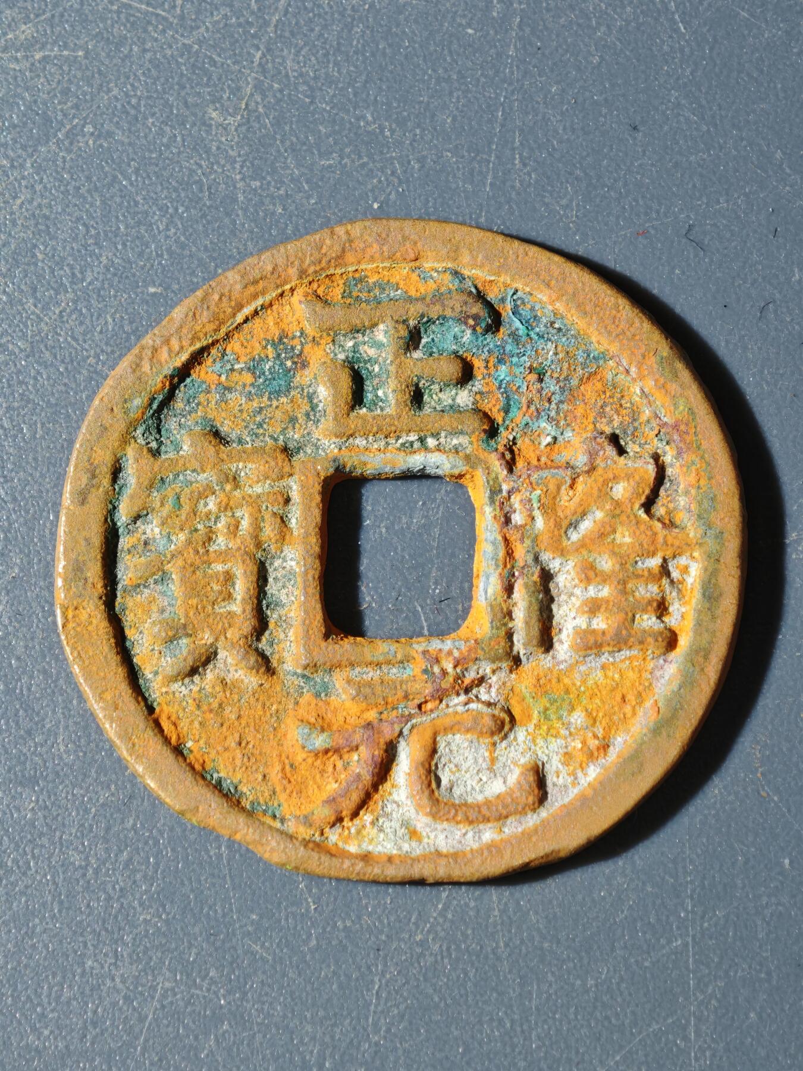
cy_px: 536
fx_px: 3217
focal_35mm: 104
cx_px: 402
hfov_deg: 14.2
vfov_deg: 18.9
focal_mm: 9
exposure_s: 1/96.7
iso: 320
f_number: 2
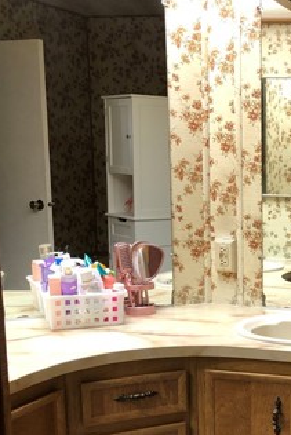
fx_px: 715
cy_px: 286
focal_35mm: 59
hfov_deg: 20.6
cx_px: 397
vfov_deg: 33.6
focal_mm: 3.99
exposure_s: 1/24
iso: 40
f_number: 1.8
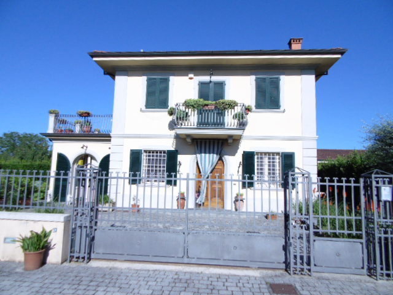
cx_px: 196
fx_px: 250
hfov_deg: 76.4
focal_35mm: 22
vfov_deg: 61.1
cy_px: 148
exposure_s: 1/320
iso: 100
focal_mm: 4
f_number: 8.6
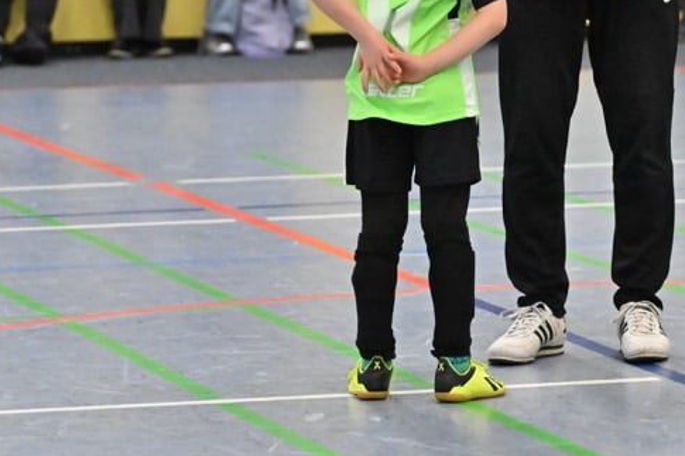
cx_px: 516
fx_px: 5820
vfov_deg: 4.5
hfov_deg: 6.7
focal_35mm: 306
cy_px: -46
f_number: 3.5
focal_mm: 116
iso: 8000
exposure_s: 1/1000
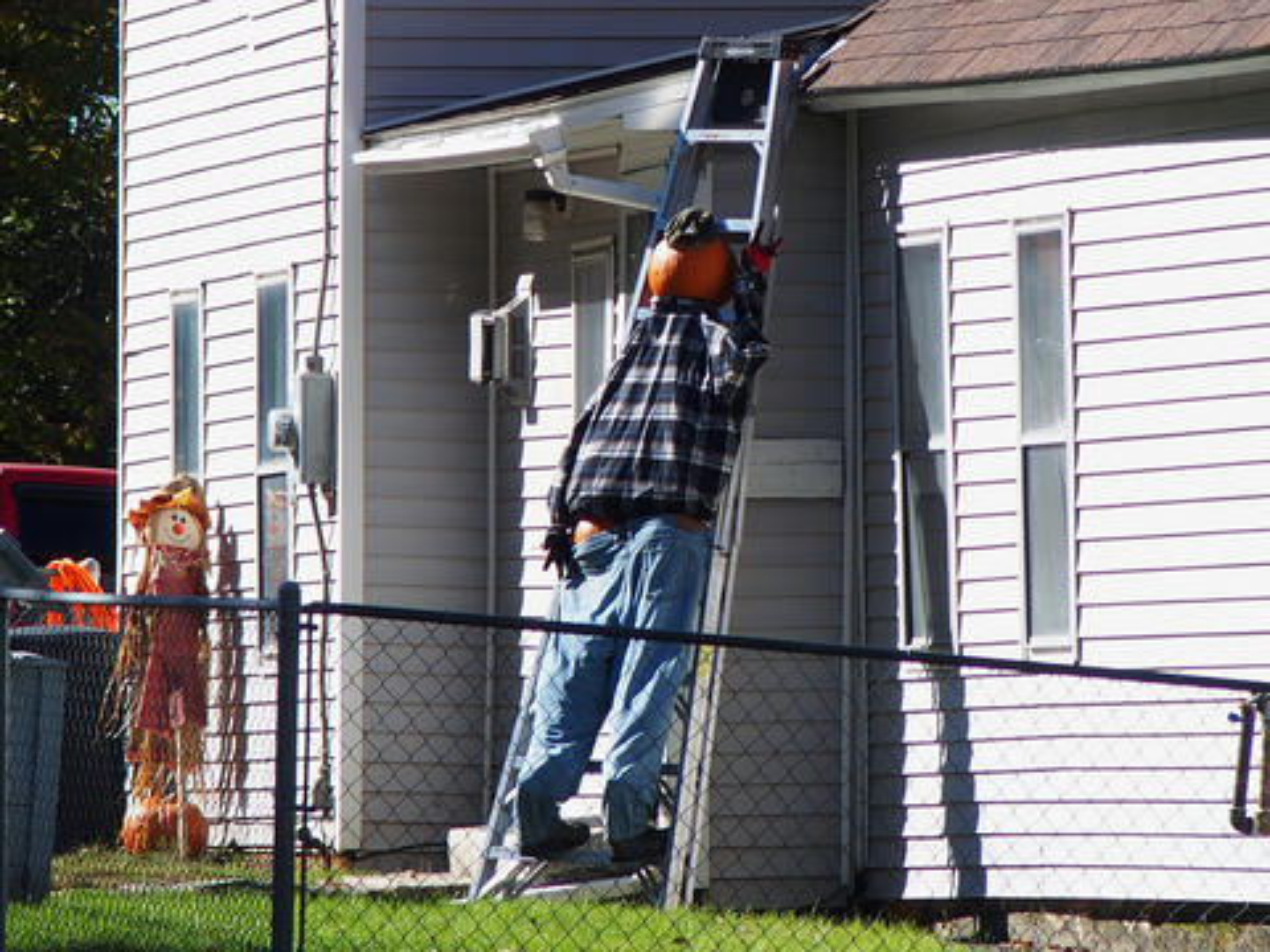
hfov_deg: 6.6
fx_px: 11006
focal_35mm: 300
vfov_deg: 5.0
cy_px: 476
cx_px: 635
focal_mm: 64.3
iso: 100
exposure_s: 1/800
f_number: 3.5
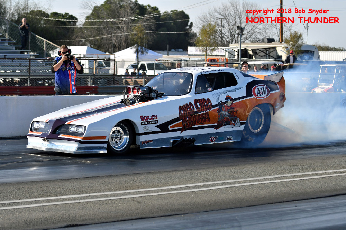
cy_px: 115
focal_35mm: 120
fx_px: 1153
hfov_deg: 17.1
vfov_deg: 11.4
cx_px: 173
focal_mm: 80
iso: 160
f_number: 5.6
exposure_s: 1/2000
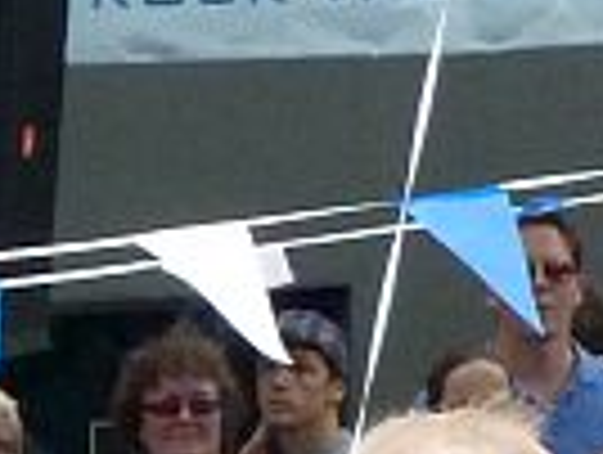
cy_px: 247
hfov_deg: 1.4
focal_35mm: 1387
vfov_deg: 1.1
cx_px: 1926
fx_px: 24204
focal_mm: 29.9
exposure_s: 1/250
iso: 320
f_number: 4.5
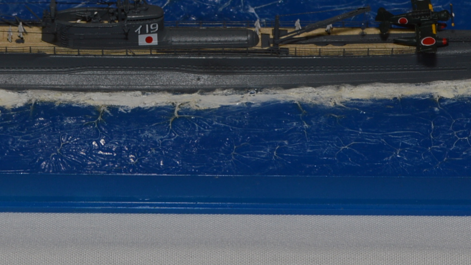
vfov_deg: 6.9
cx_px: 115
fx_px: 2198
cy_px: 66
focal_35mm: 176
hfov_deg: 12.2
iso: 100
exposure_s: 1/60
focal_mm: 38
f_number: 8
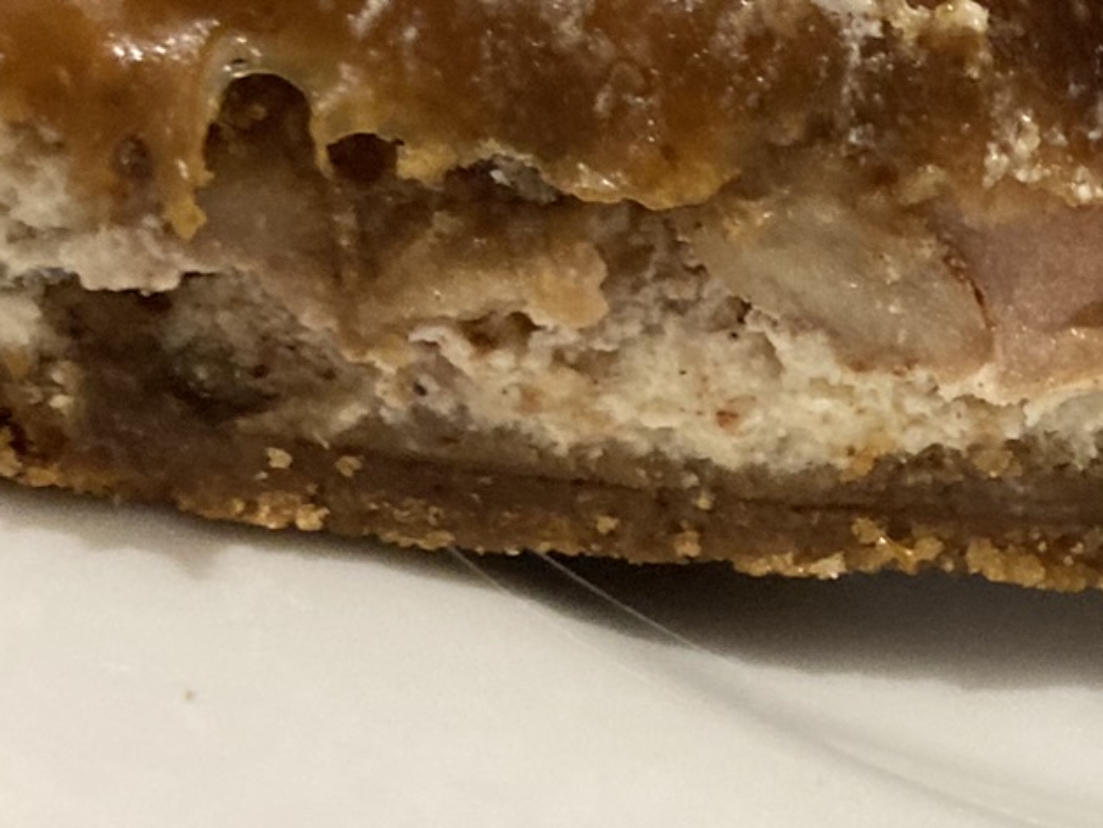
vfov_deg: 16.2
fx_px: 2901
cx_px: 1271
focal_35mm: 91
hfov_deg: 20.3
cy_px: 224
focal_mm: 3.99
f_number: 1.8
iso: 320
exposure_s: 1/45
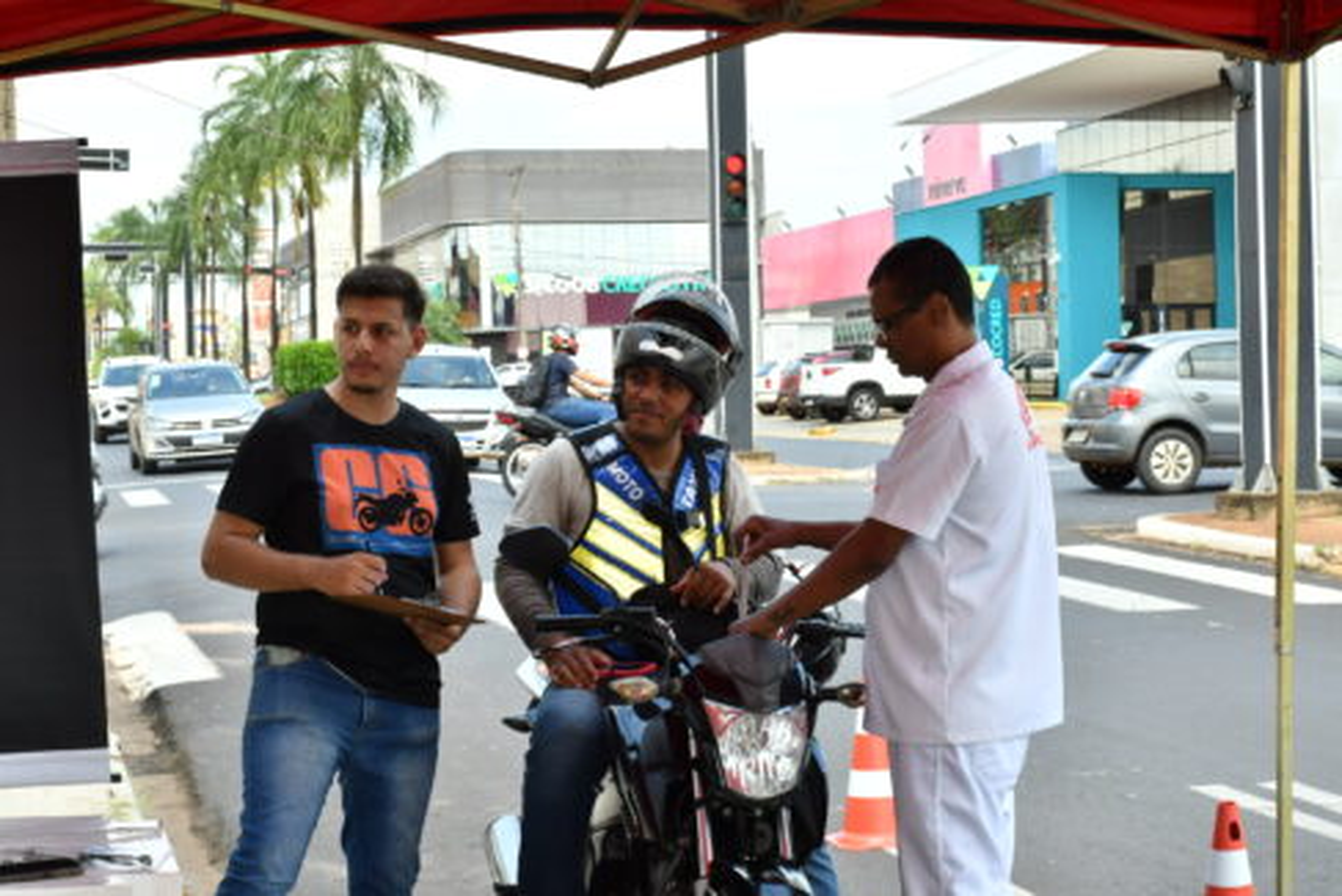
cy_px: 448
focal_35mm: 75
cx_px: 671
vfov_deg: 18.2
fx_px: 2796
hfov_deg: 27.0
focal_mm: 50
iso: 640
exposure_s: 1/200
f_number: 13
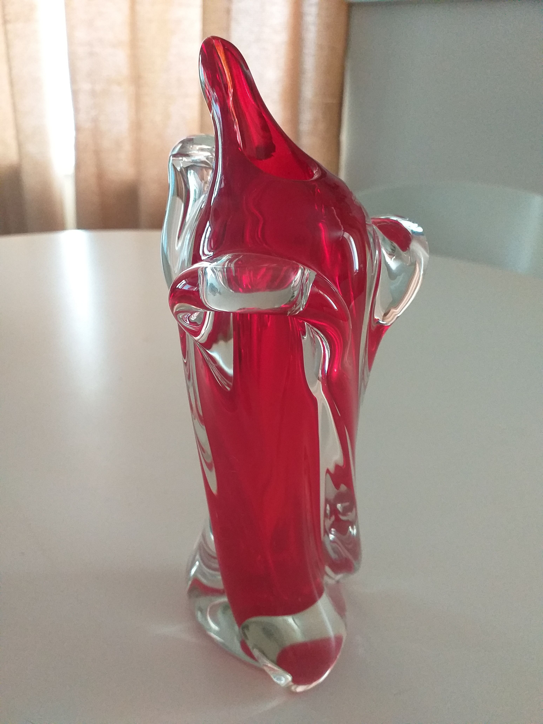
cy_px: 362
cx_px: 272
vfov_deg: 65.3
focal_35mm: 27
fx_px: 565
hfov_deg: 51.4
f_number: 1.9
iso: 320
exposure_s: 1/25
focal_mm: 3.6
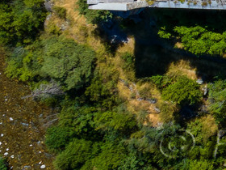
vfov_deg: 10.5
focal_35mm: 137
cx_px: 602
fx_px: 894
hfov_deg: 11.1
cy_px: -70
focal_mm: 12.3
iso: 100
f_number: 11
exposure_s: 1/120
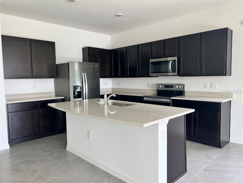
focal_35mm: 26
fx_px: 183
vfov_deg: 53.1
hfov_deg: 67.3
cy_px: 92
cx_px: 122
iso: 80
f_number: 1.5
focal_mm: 5.7
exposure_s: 1/121
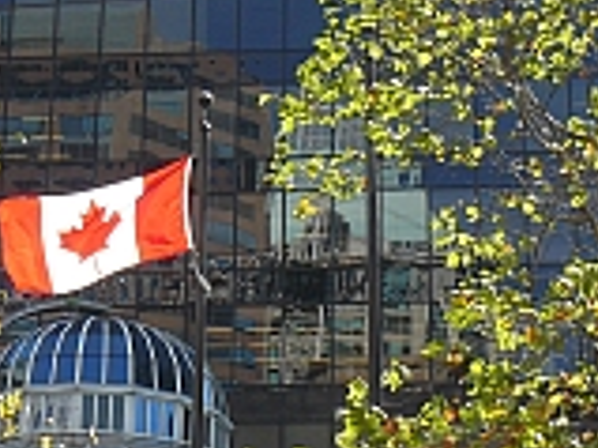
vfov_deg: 11.9
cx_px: 241
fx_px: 2141
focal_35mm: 124
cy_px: 282
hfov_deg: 15.9
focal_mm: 6.8
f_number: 4
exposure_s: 1/250
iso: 100
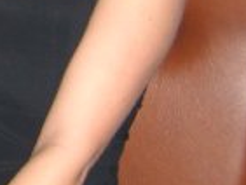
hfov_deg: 11.5
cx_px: -157
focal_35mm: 162
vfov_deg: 9.0
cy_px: -47
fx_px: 1152
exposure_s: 1/60
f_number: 2.8
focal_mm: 7.9
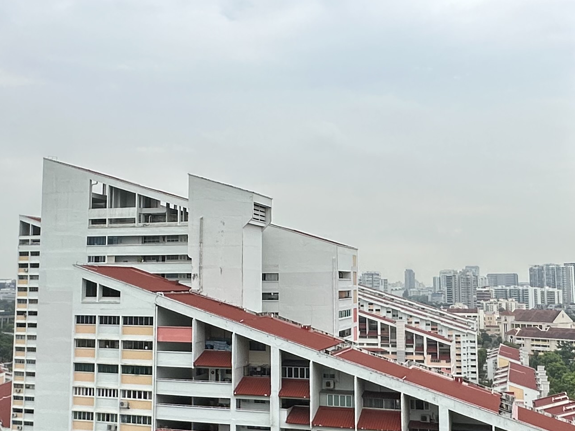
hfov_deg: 42.9
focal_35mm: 44
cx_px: 268
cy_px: 200
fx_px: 731
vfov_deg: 32.9
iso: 50
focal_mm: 2.22
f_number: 2.2
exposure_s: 1/1887
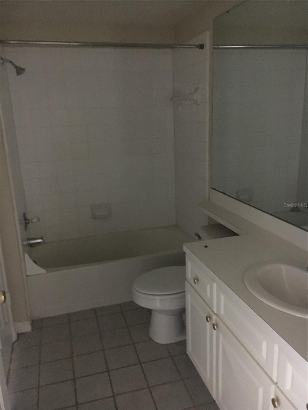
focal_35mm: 29
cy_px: 205
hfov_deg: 48.2
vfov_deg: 61.7
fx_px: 344
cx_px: 154
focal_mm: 4.15
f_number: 2.2
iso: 500
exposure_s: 1/15
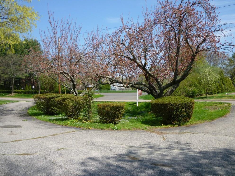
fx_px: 204
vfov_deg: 46.8
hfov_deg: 60.0
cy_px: 88
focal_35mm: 30
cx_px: 121
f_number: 3.5
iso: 80
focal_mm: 5.2
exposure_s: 1/500
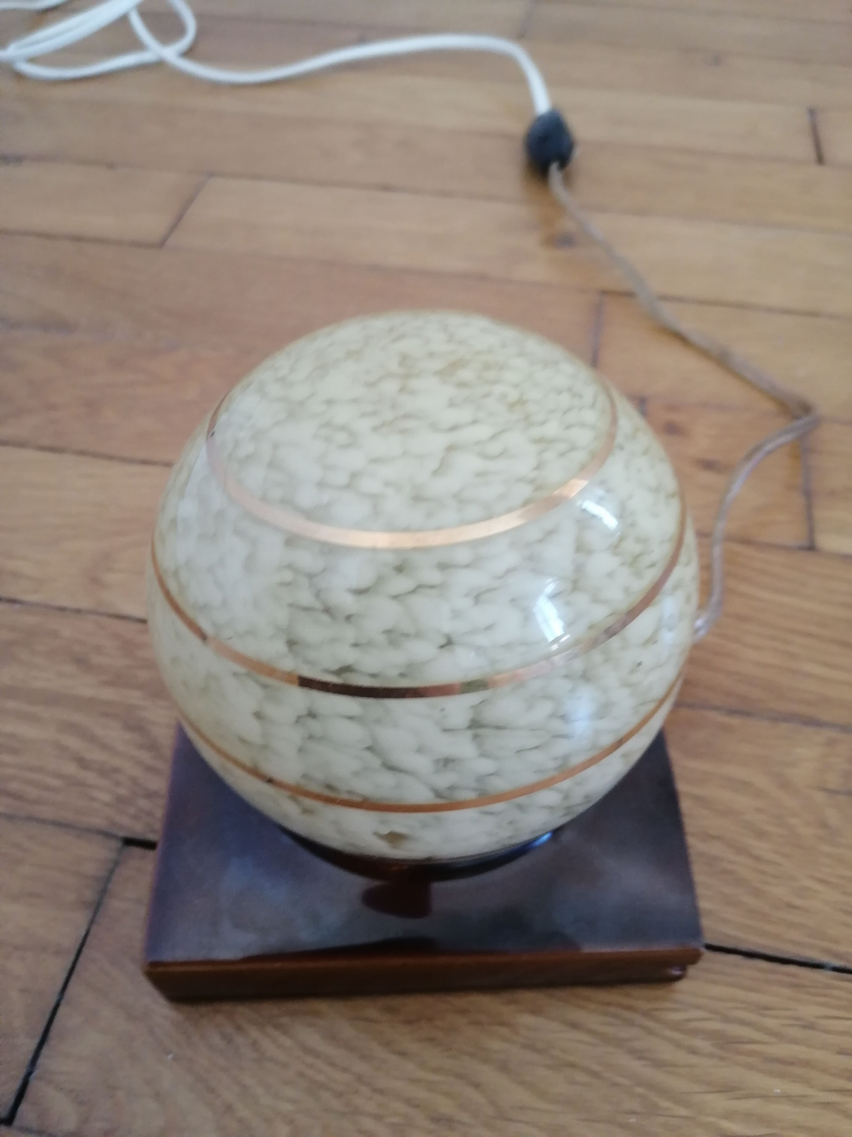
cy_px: 568
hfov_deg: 51.4
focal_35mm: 27
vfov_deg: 65.3
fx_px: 886
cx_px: 426
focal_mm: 3.96
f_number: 1.8
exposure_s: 1/33.3
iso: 250
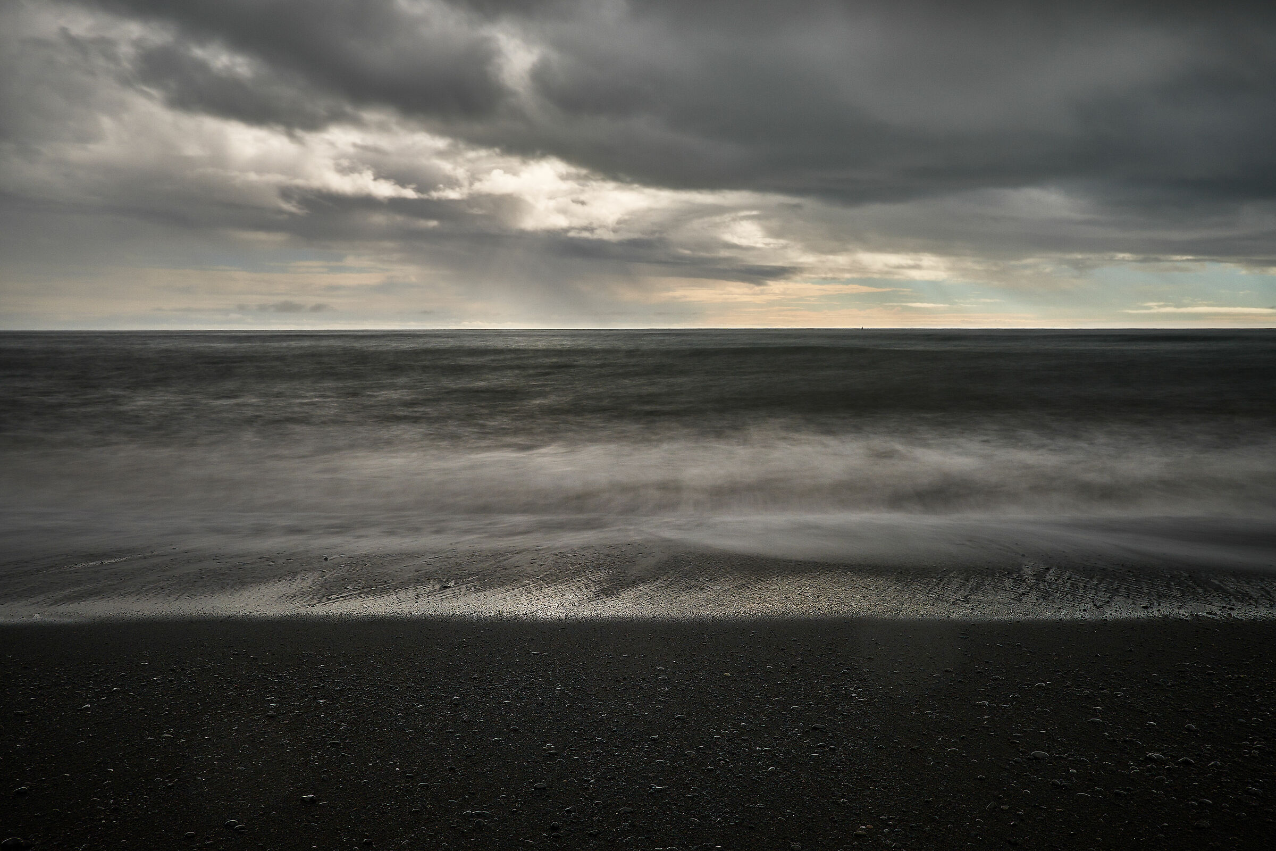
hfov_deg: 54.4
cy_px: 426
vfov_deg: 37.9
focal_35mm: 35
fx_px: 1240
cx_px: 638
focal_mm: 23
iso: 200
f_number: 16
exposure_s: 5
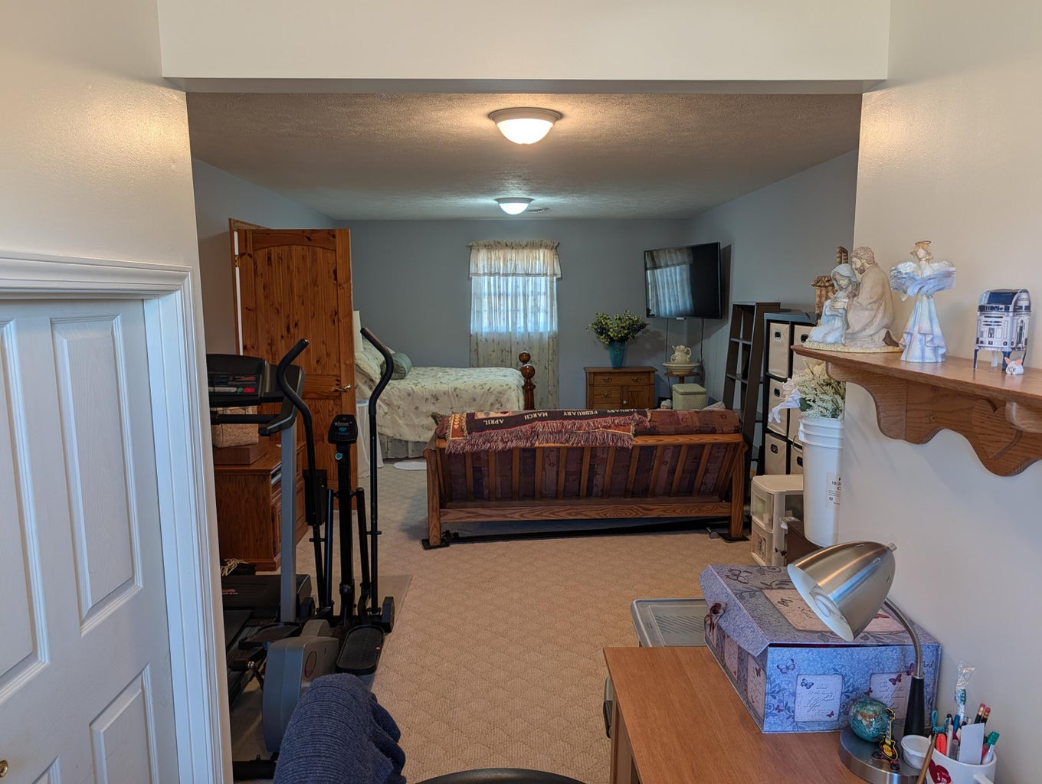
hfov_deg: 71.5
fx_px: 723
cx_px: 521
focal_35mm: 24
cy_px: 392
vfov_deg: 56.9
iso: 21
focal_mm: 6.9
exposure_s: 1/79.4
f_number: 1.68
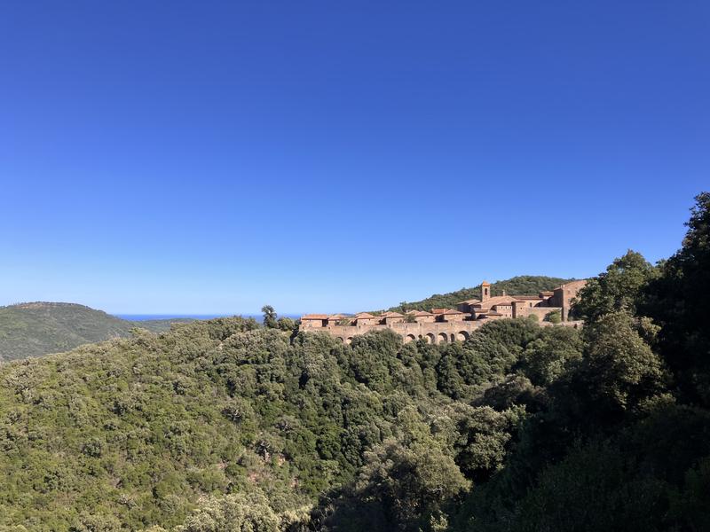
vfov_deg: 49.7
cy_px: 266
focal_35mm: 28
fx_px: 574
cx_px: 355
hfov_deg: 63.4
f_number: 1.8
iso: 32
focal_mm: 3.99
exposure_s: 1/2315
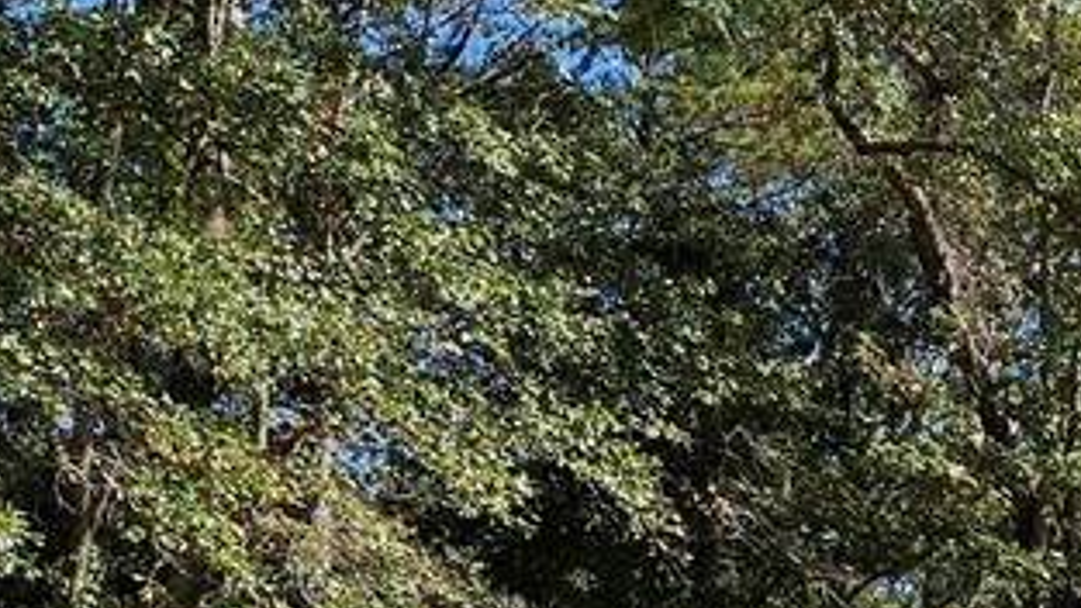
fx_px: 2350
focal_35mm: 82
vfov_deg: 13.8
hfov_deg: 20.8
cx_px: 1744
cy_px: 933
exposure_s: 1/1232
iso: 25
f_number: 1.8
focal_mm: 5.4
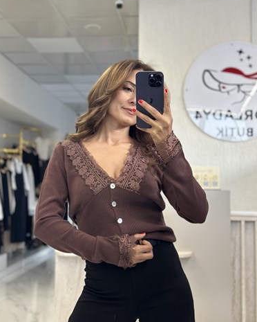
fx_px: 485
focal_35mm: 51
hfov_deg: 29.7
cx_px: 128
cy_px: 165
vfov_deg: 36.7
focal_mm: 6.86
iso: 160
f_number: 1.78
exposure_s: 1/100
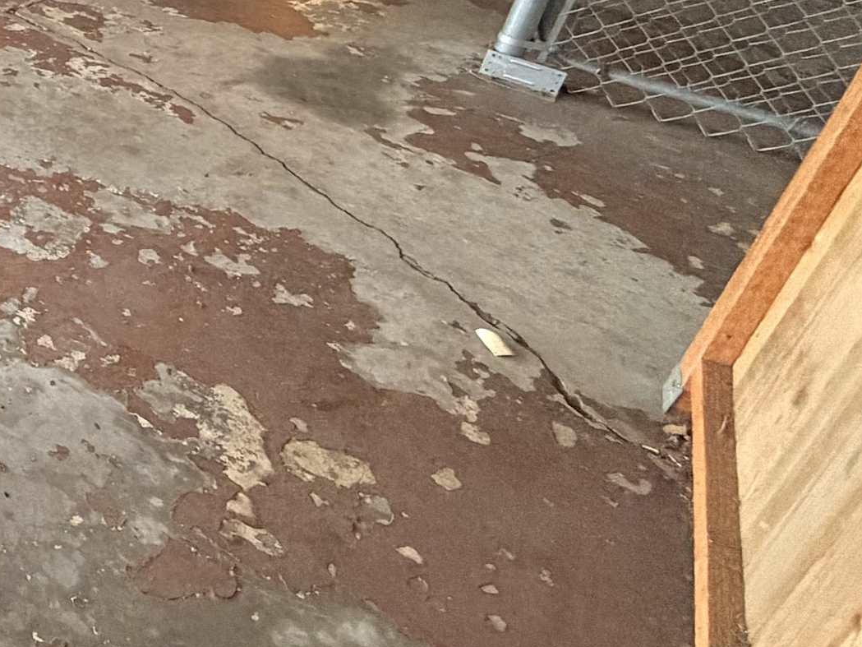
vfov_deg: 31.4
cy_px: -53
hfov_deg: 29.9
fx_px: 1021
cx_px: -389
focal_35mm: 41
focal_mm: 2.22
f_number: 2.2
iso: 250
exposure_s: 1/120
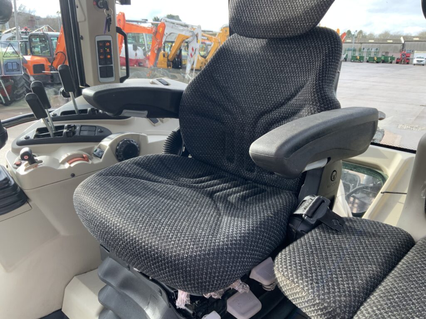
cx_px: 213
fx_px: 357
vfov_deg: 48.2
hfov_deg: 61.7
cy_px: 160
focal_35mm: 29
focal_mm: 3
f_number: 1.8
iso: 20
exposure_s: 1/122
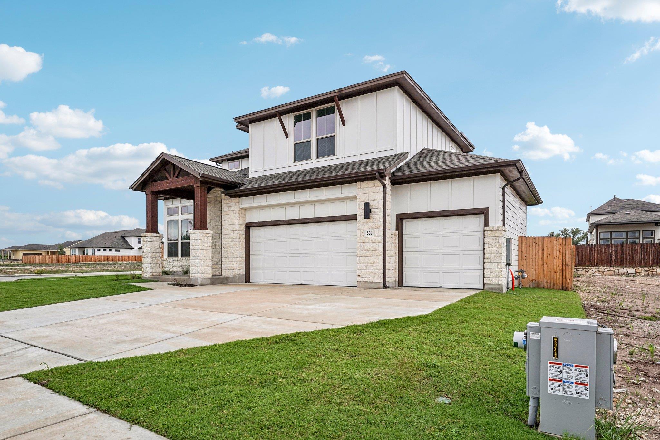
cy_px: 220
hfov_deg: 84.0
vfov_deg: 61.9
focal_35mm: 20
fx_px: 367
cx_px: 330
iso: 400
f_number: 8
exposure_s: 1/640
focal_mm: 20
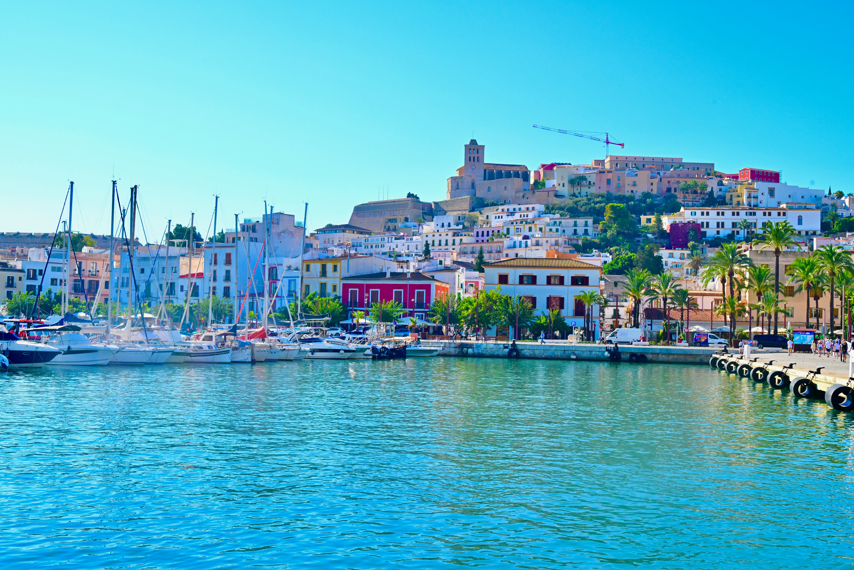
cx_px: 427
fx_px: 1139
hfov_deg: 41.1
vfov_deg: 28.1
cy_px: 285
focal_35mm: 48
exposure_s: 1/640
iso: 1000
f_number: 14
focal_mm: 48
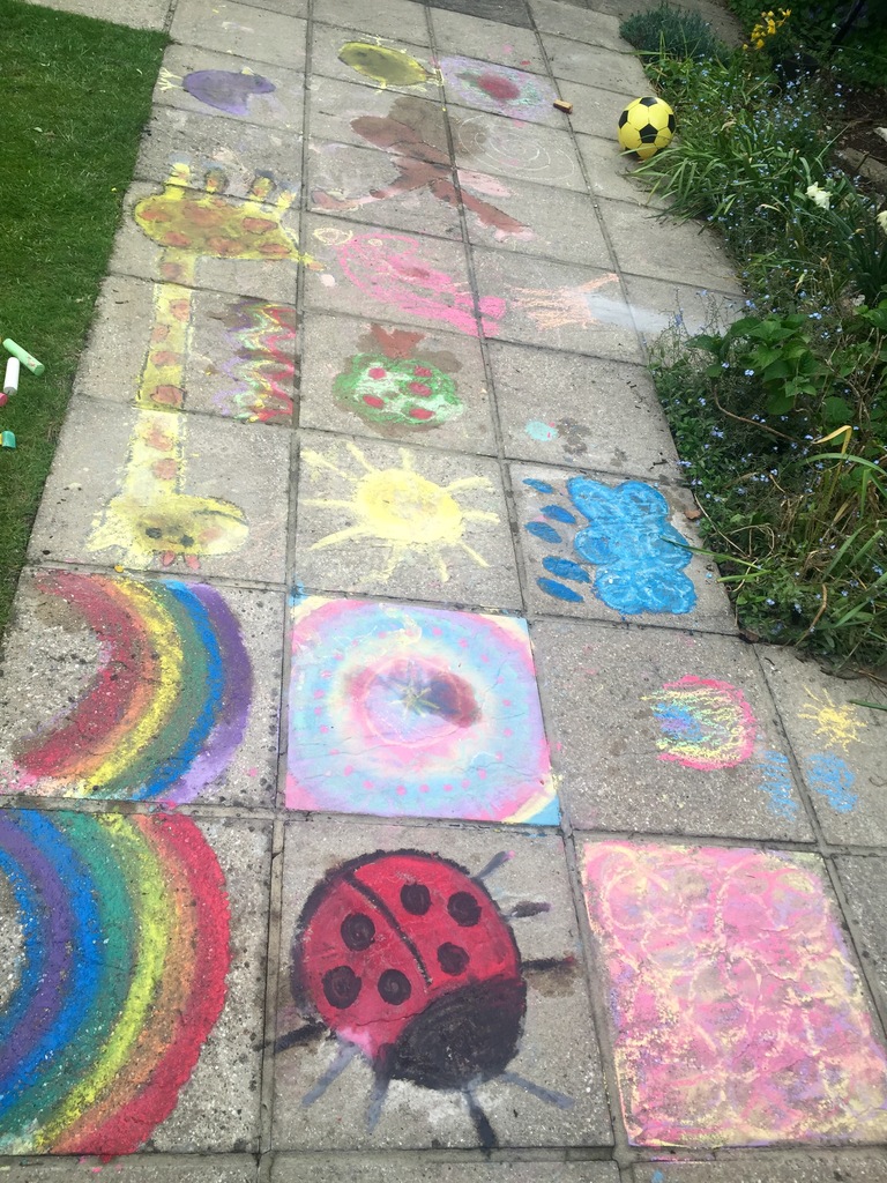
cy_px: 592
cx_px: 444
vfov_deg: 61.7
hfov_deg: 48.2
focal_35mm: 29
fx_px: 991
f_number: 2.2
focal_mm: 4.15
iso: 32
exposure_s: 1/100
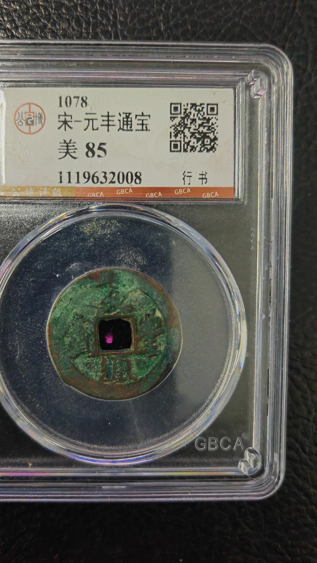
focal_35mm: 30
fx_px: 448
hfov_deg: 38.7
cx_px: 118
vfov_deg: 64.3
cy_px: 280
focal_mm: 5.53
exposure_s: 1/100
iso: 800
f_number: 1.8
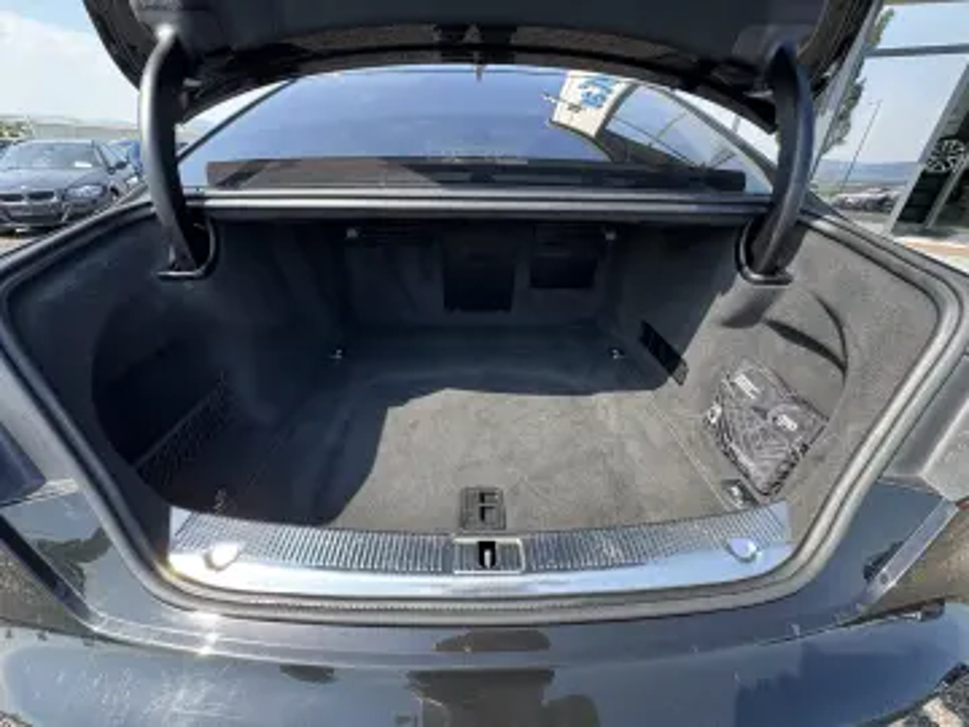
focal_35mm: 14
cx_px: 484
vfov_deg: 85.7
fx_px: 392
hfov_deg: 102.1
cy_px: 364
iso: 40
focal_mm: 2.22
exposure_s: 1/135
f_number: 2.2
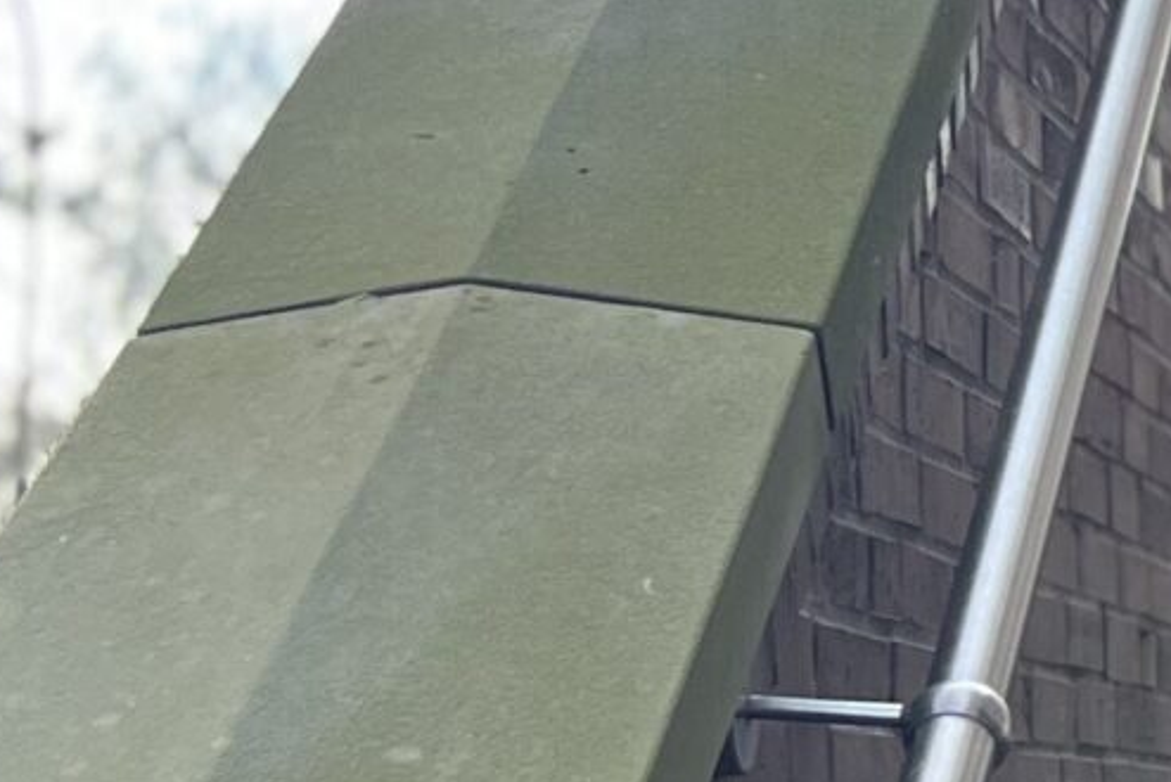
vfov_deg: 9.8
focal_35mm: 140
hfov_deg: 12.2
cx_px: 2657
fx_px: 4556
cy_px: 604
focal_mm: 5.7
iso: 50
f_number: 1.5
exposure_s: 1/733
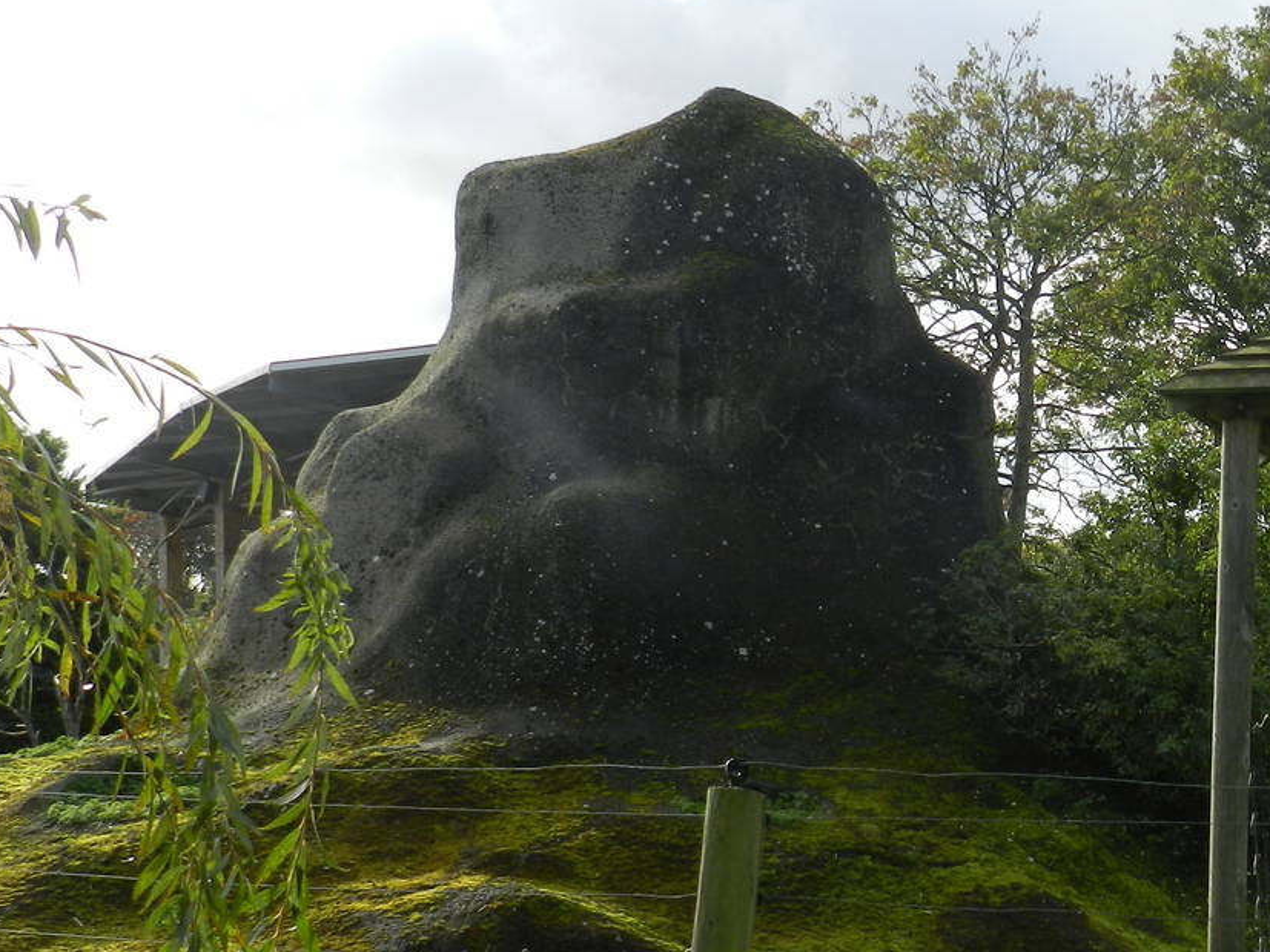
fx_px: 3265
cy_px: 596
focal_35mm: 89
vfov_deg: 16.6
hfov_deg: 21.5
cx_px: 1173
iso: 160
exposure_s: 1/500
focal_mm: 8.1
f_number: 4.2
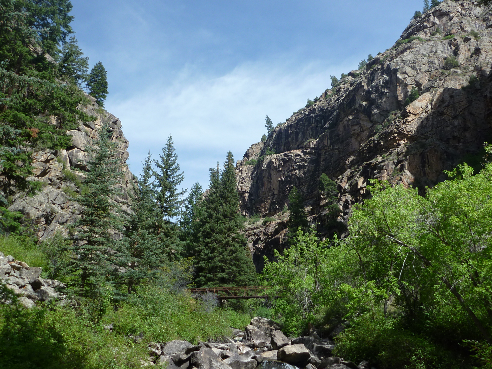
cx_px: 239
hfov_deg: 50.1
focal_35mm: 37
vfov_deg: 38.5
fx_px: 526
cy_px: 150
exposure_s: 1/500
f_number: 3.3
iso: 80
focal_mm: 4.9
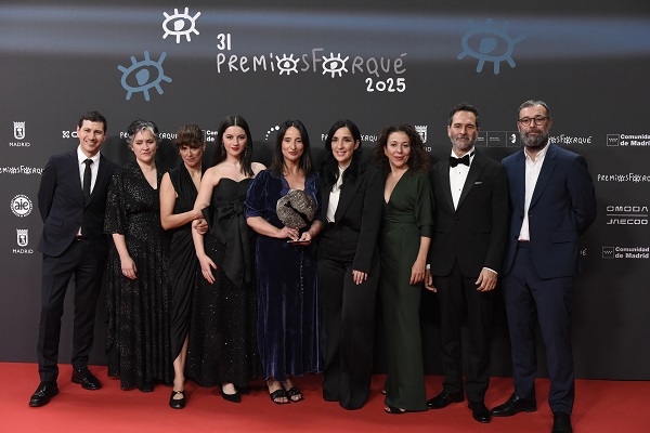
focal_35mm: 38
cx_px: 325
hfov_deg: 50.7
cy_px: 216
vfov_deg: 35.1
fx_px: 686
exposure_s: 1/320
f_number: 4.5
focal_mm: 38
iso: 3200
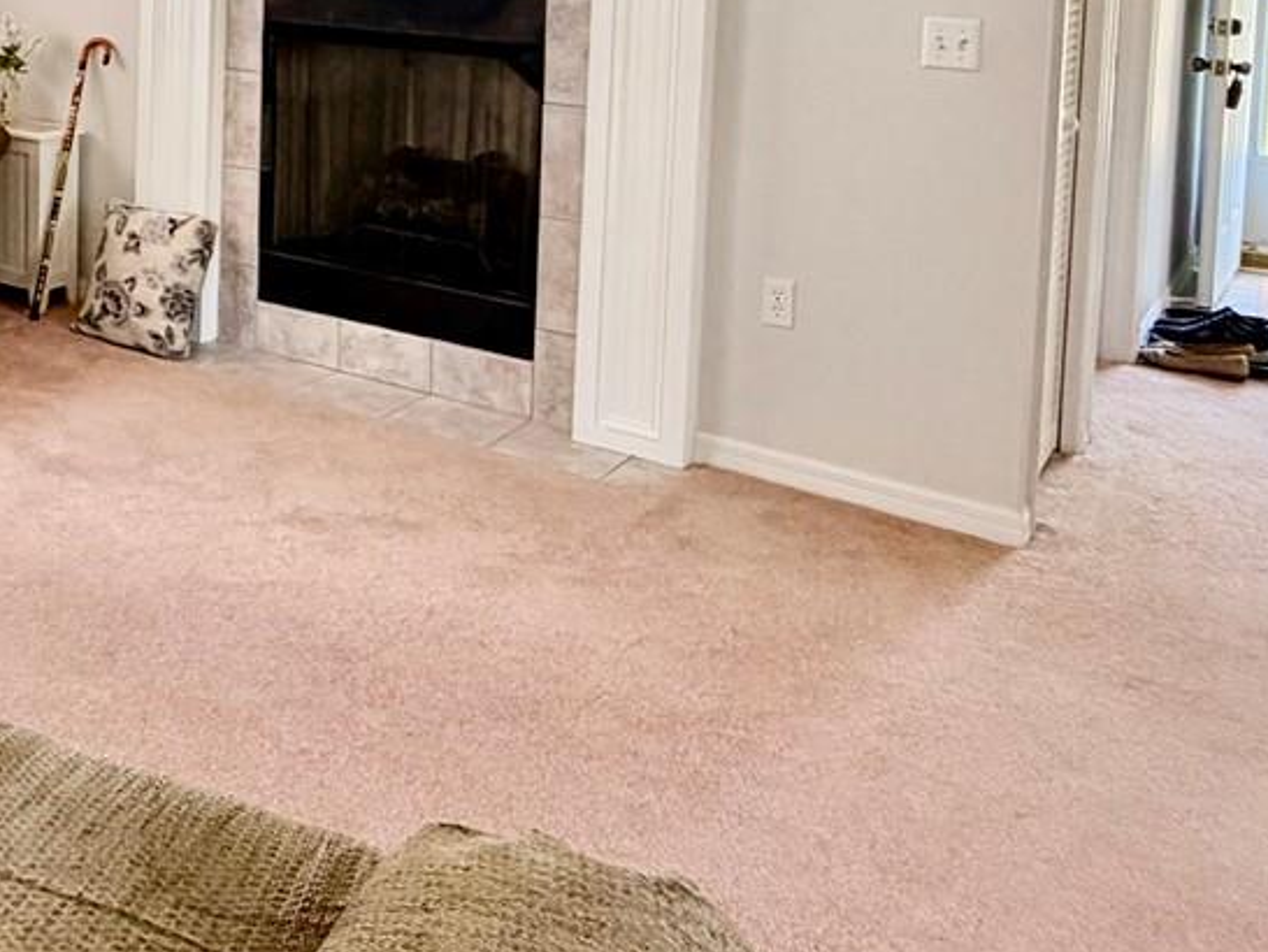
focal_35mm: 41
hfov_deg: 42.3
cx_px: 144
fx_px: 1503
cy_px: -7
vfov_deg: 32.3
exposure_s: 1/121
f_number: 2.2
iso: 160
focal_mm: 2.22
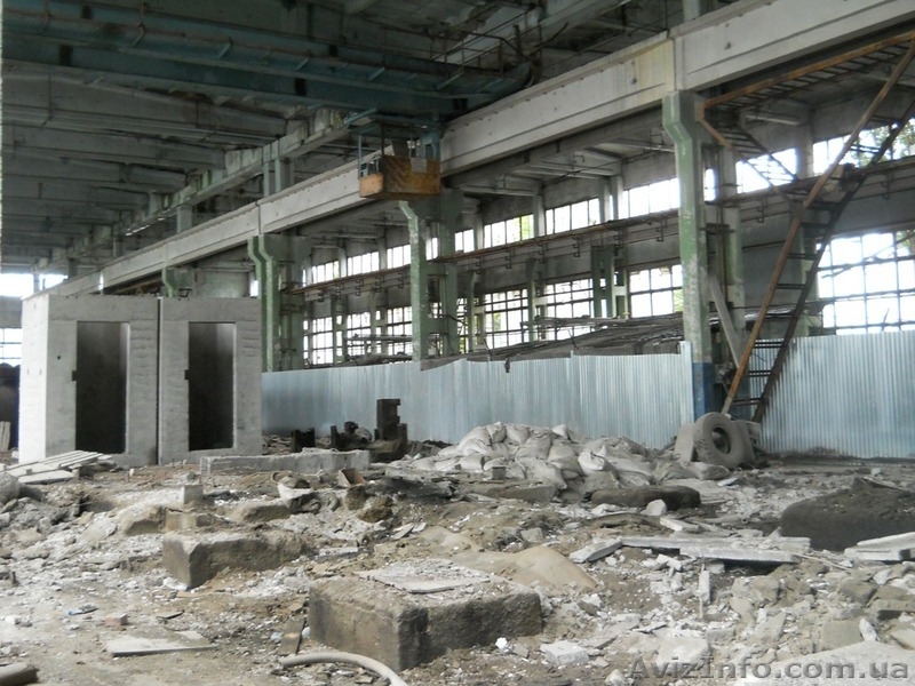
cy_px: 343
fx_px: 1084
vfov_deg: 35.1
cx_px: 458
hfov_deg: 45.8
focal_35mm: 41
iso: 400
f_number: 3.1
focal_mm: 6.72
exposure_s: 1/30
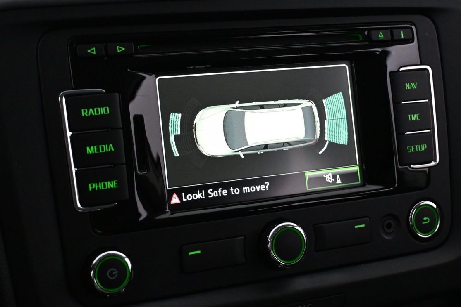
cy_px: 117
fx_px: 781
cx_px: 232
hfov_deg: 32.9
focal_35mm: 61
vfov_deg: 22.2
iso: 3200
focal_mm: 28
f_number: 4.5
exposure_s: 1/80
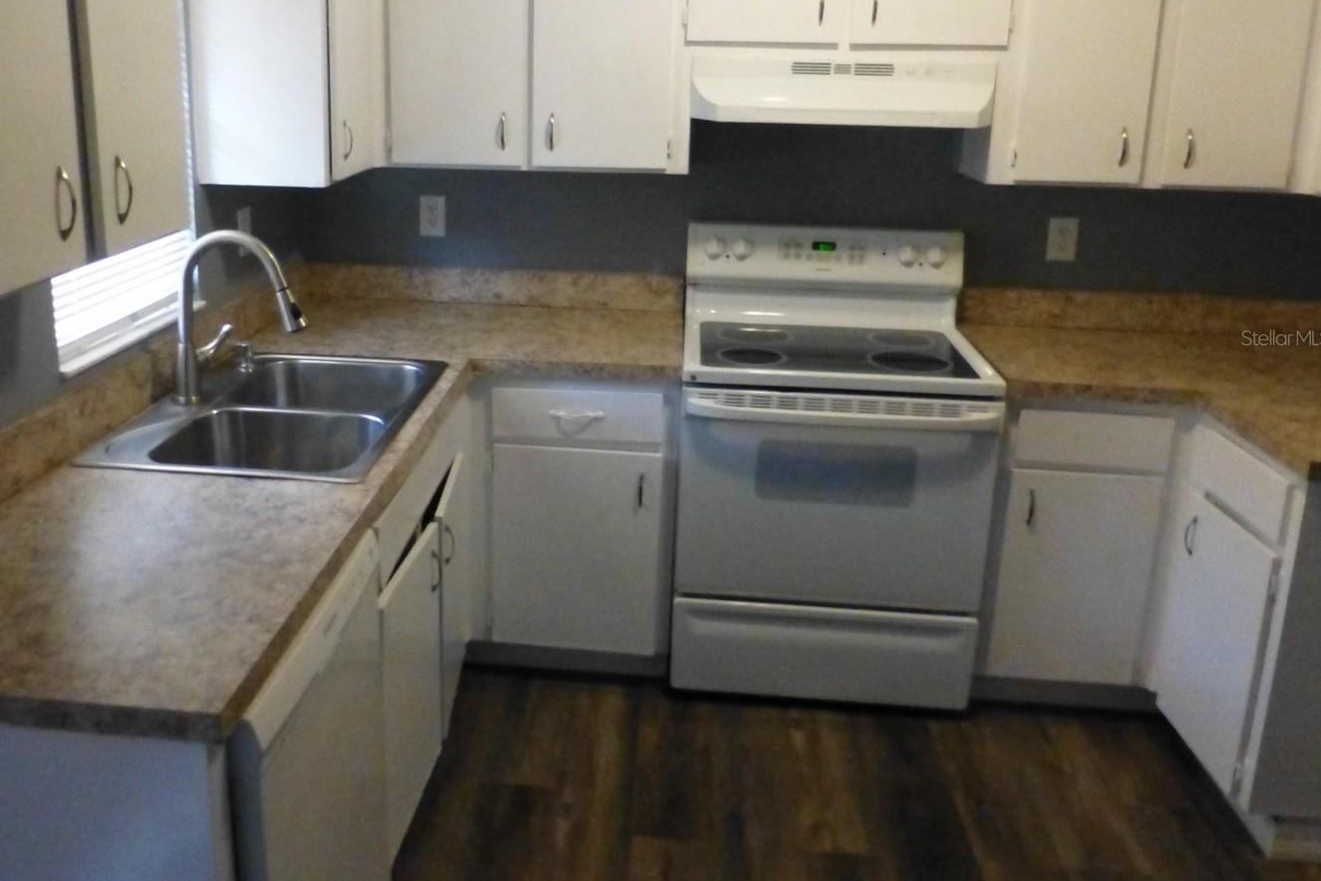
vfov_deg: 43.3
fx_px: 1101
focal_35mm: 30
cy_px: 337
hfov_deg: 61.5
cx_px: 541
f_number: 3.3
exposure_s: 1/100
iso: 1600
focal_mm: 4.3
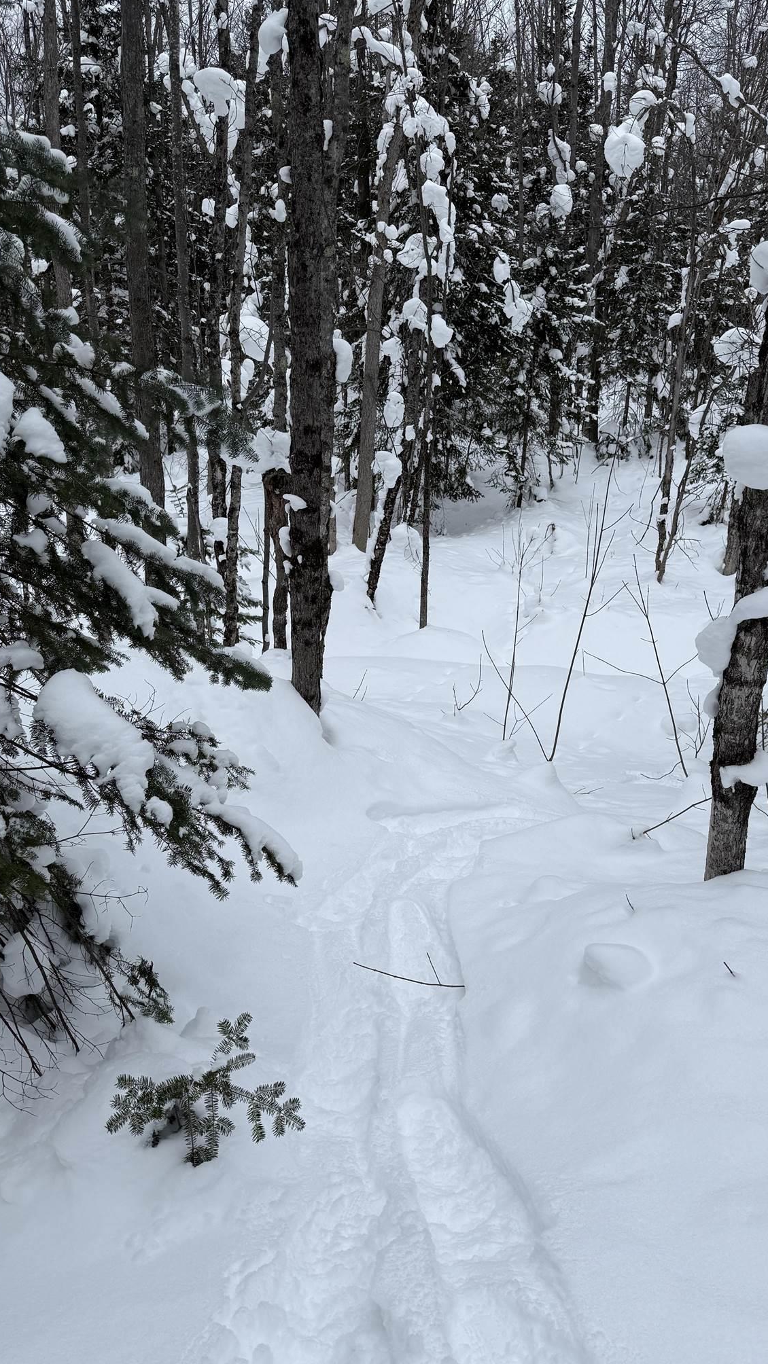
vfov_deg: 64.2
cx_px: 447
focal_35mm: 30
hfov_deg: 38.8
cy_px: 723
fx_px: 1086
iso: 80
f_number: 1.78
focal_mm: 6.76
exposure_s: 1/2299
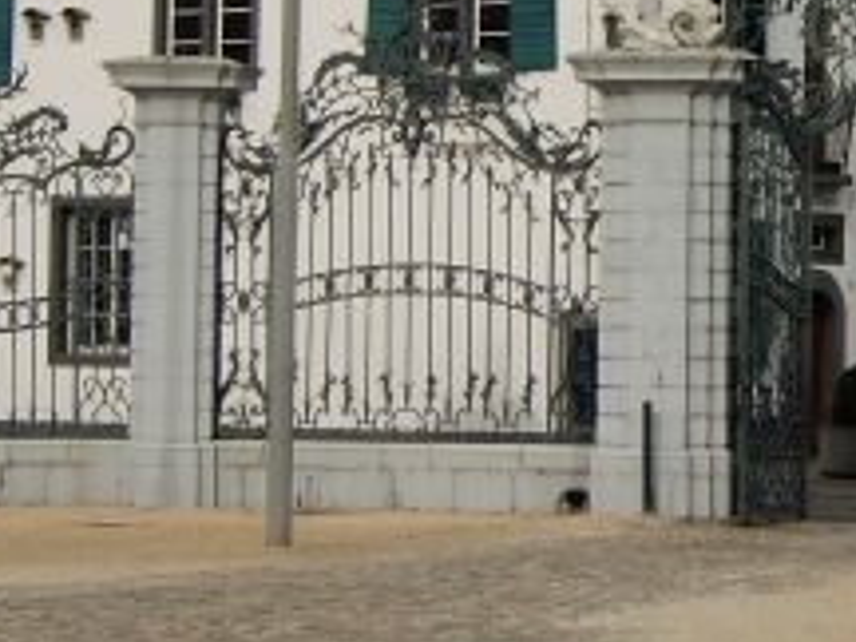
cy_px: 79
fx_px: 3660
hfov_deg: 13.1
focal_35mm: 148
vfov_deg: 10.0
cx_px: 959
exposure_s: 1/500
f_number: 3.8
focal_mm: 7.1
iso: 64
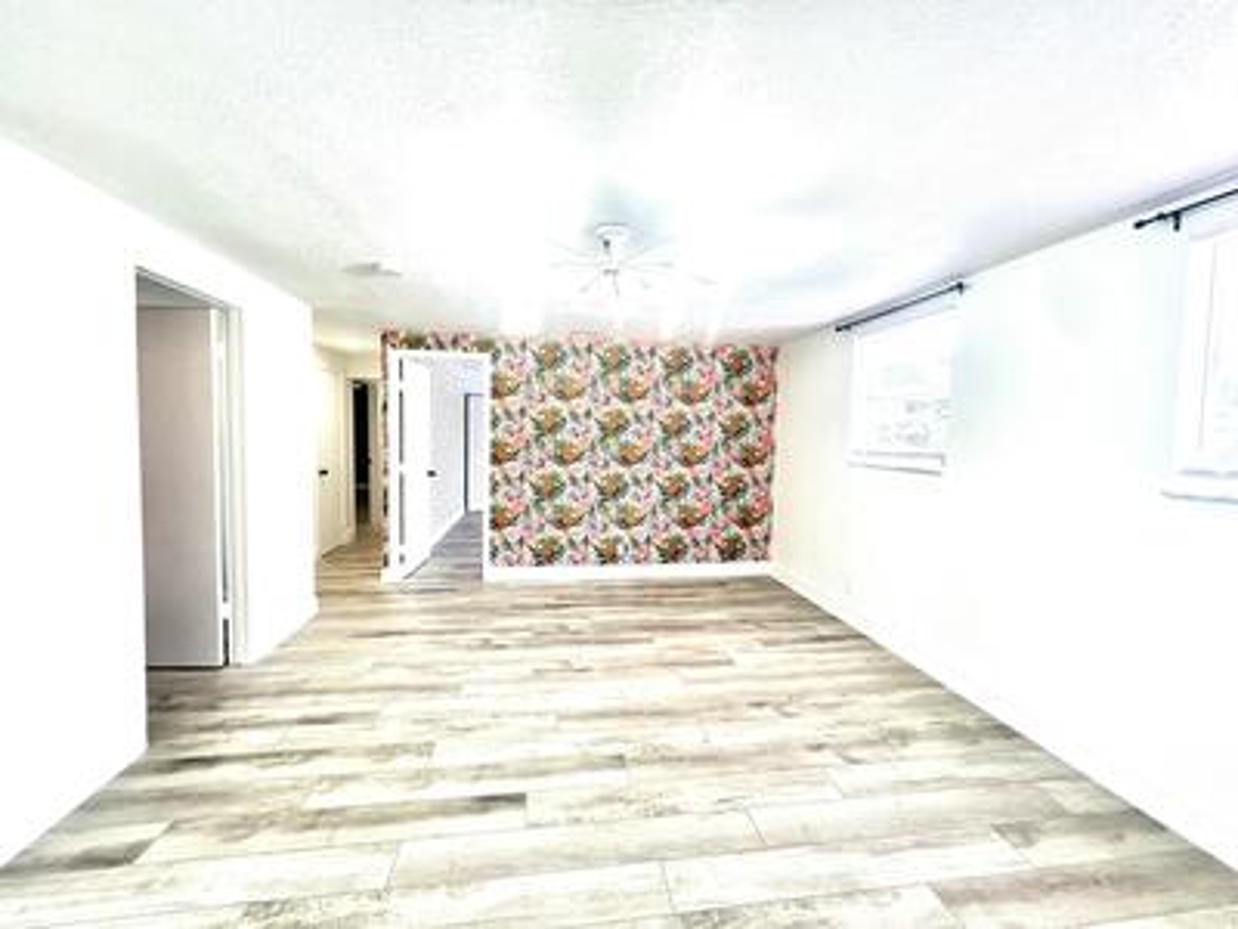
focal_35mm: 13
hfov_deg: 106.2
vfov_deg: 89.9
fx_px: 465
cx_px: 619
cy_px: 464
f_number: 1.8
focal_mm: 1.57
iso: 80
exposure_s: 1/99
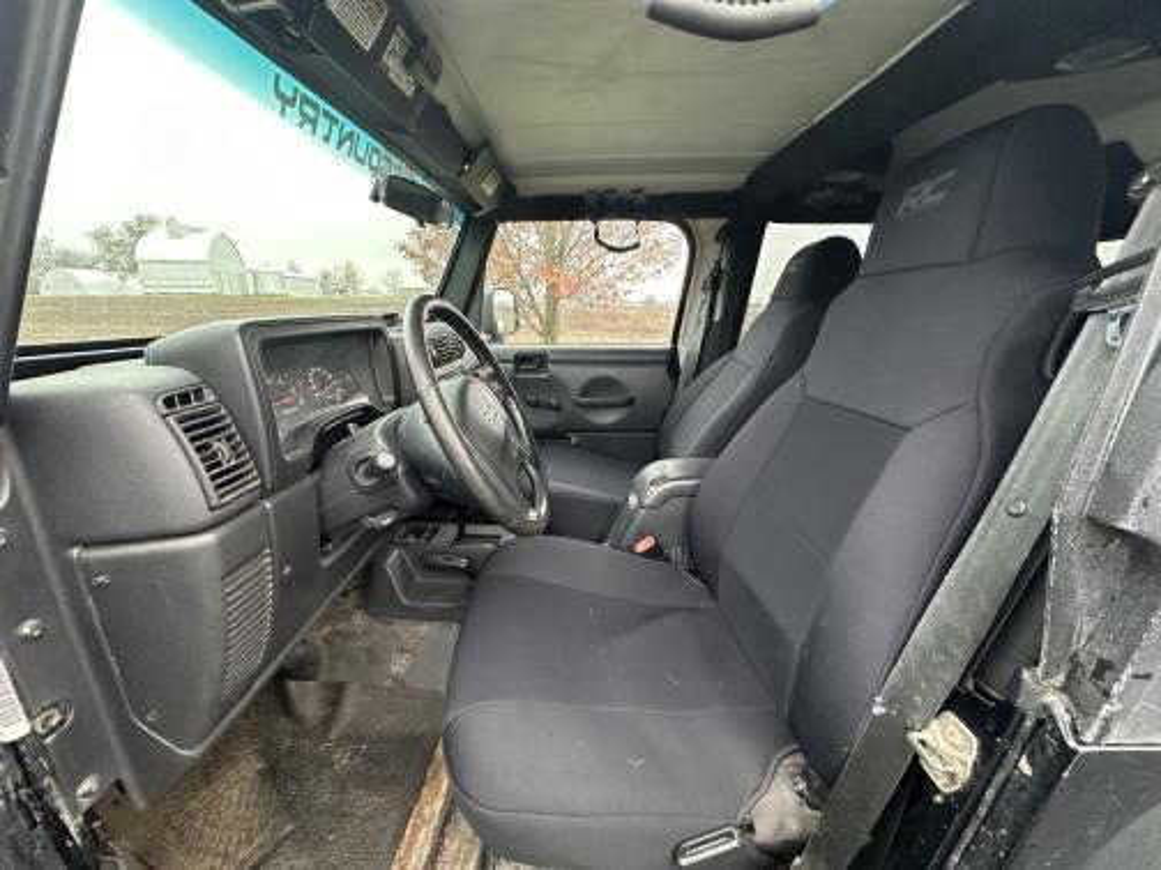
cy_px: 435
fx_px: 470
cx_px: 580
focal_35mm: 14
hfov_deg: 102.1
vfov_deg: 85.7
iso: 500
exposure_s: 1/60
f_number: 2.2
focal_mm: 2.22
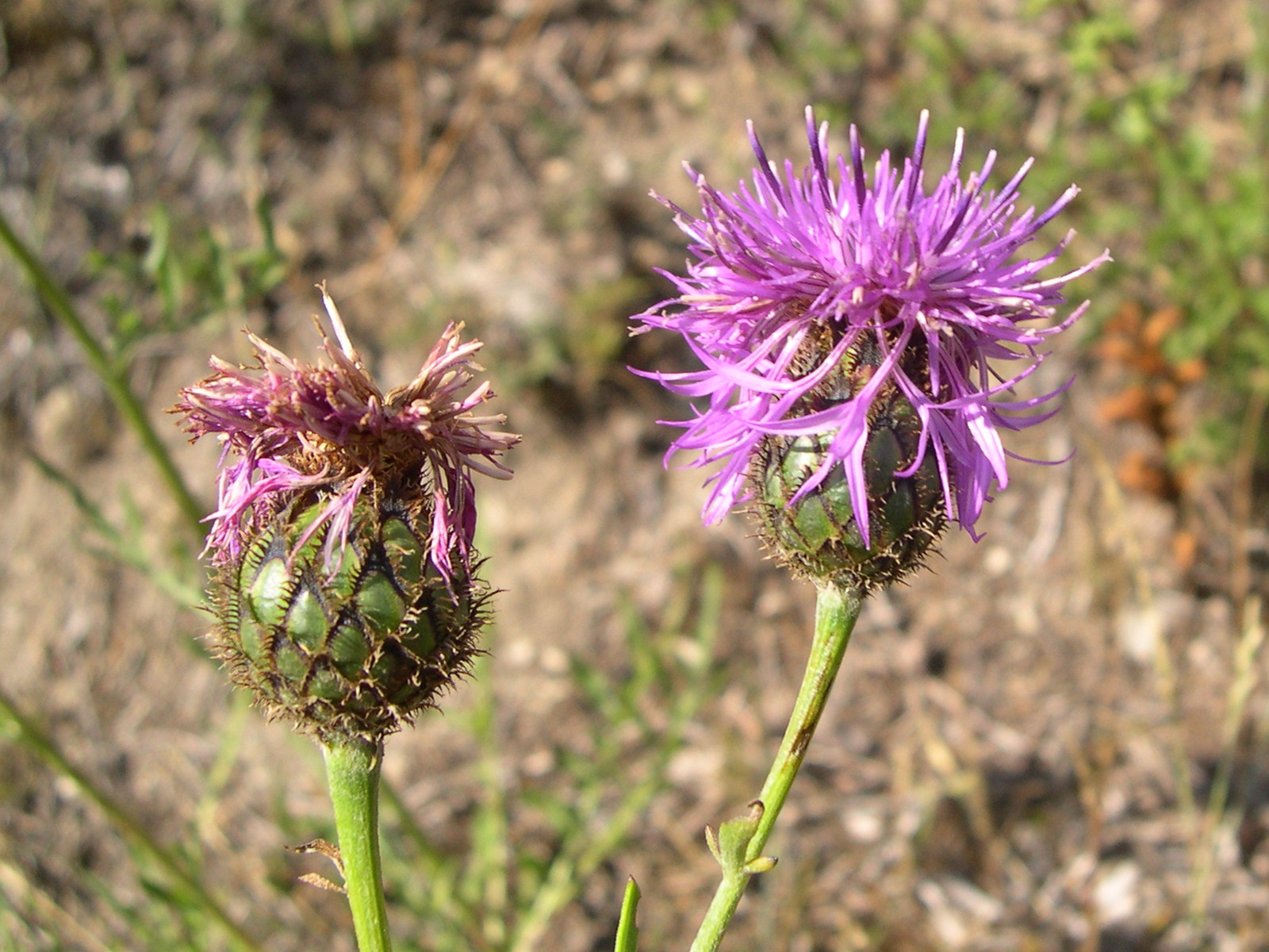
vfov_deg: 37.7
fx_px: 1393
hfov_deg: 49.0
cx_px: 634
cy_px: 476
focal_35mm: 38
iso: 100
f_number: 7.6
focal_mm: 8
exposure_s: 1/123
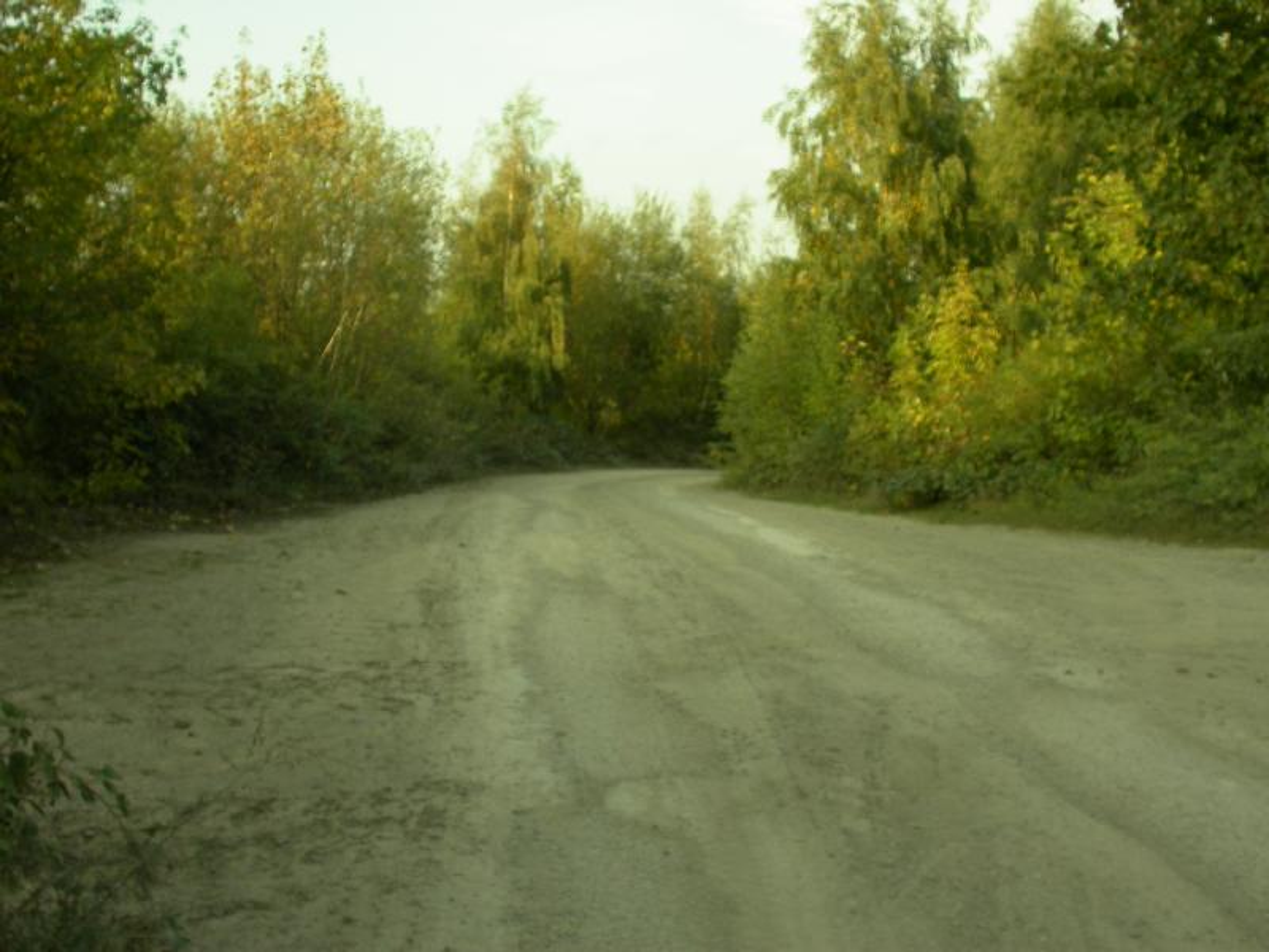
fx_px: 1393
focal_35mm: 38
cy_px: 476
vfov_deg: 37.7
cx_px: 634
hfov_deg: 49.0
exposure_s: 1/242
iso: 100
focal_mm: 7.85
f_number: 4.7
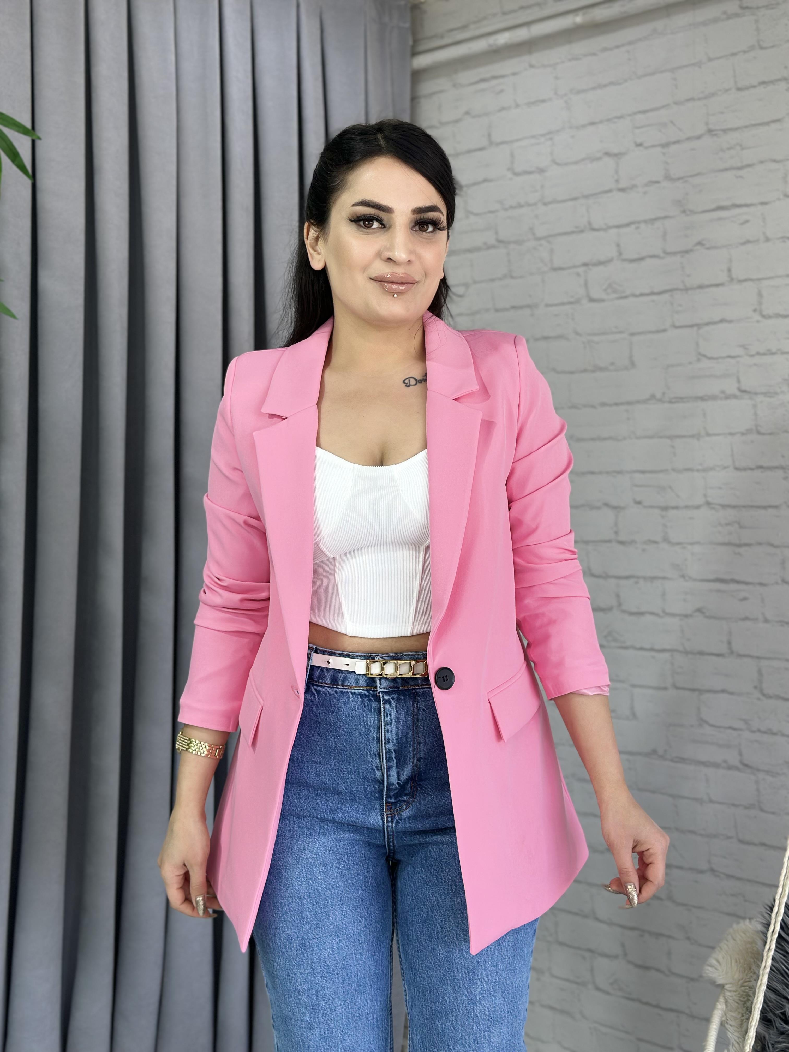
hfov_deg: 30.3
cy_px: 526
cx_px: 394
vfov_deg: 39.7
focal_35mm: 48
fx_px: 1459
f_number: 1.78
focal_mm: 6.86
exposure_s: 1/100
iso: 64
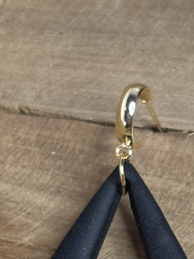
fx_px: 1338
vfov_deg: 10.7
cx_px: 263
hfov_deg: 8.2
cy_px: 373
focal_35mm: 179
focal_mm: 5.96
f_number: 1.6
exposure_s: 1/50
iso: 64
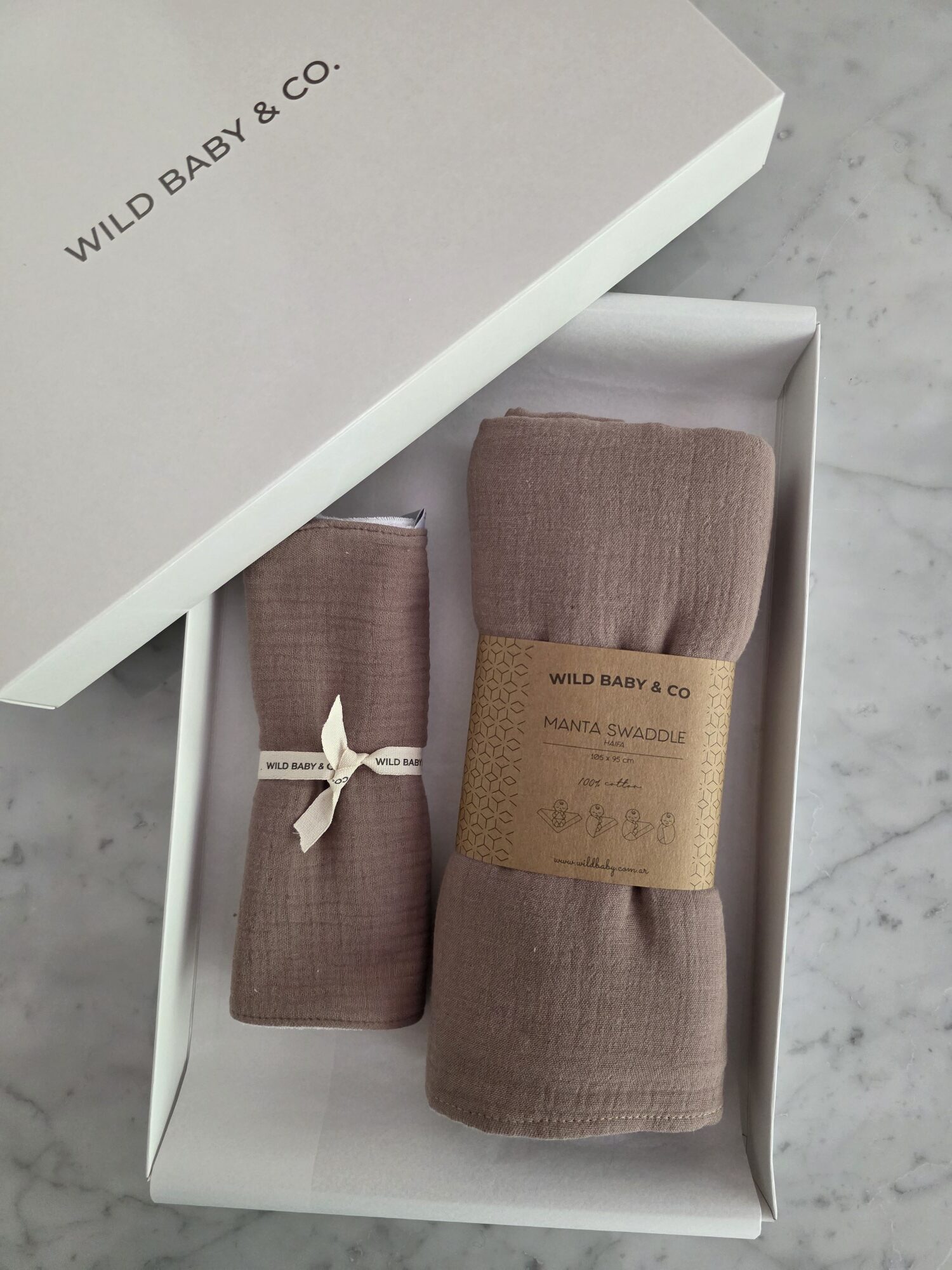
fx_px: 843
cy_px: 635
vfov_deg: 73.9
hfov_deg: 58.9
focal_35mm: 23
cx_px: 476
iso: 500
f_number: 1.7
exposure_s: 1/100
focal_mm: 6.3
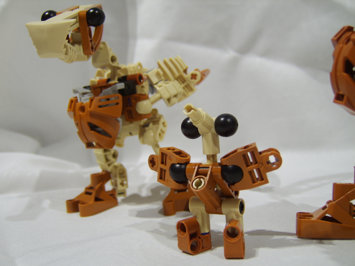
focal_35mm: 31
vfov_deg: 45.4
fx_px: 318
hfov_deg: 58.4
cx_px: 178
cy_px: 133
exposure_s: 1/8
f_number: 2.7
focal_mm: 8.13
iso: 71
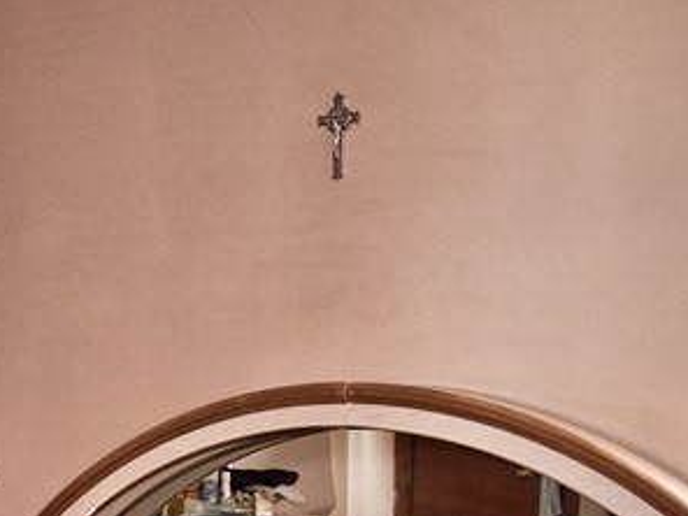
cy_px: 514
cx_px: -51
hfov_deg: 24.1
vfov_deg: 18.9
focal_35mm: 76
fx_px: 1511
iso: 200
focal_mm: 11
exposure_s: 1/100
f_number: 1.7
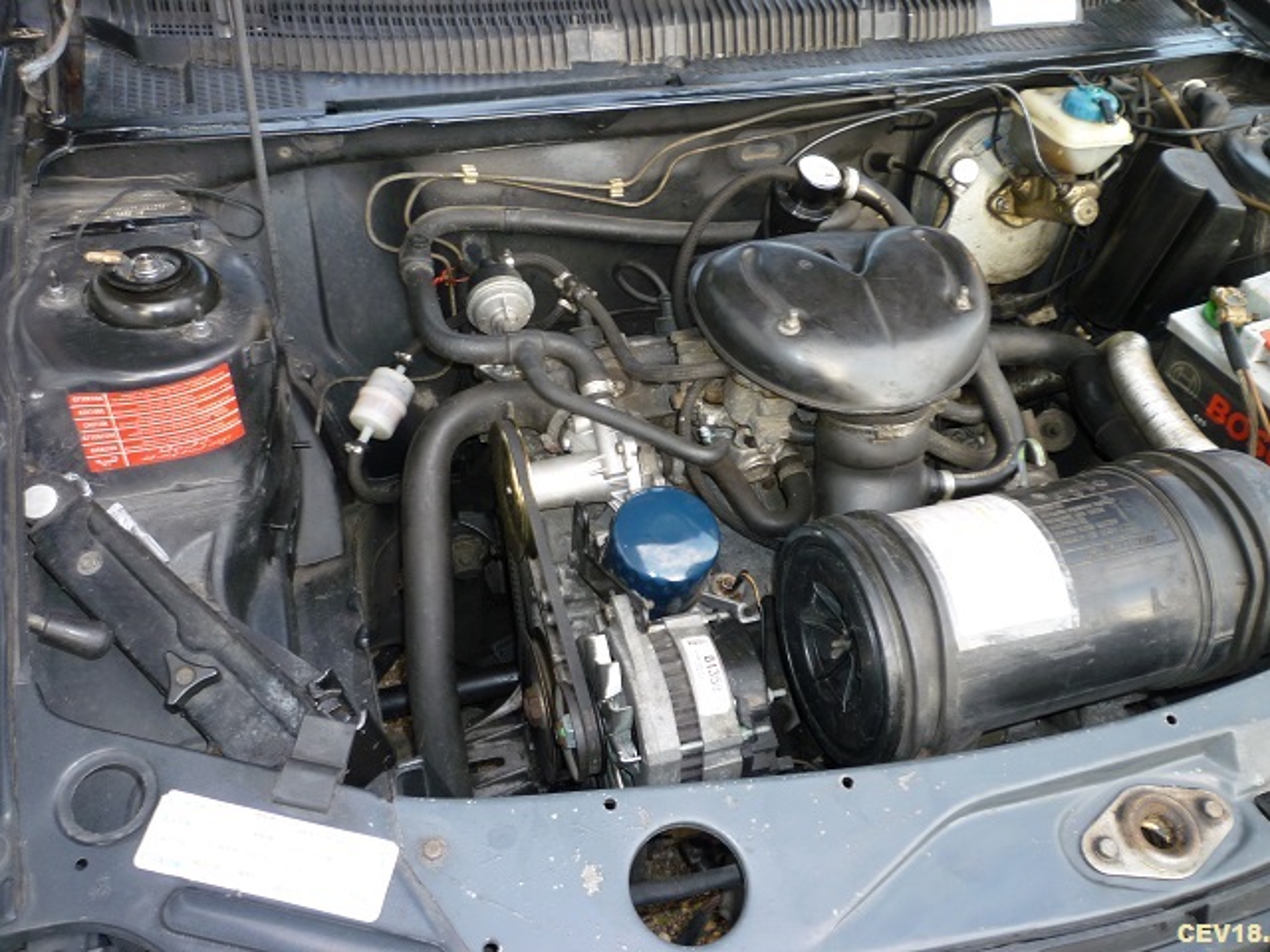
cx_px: 635
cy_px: 476
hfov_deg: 61.7
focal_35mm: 29
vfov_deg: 48.2
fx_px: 1064
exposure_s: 1/30
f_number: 3.3
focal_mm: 5.2
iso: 100
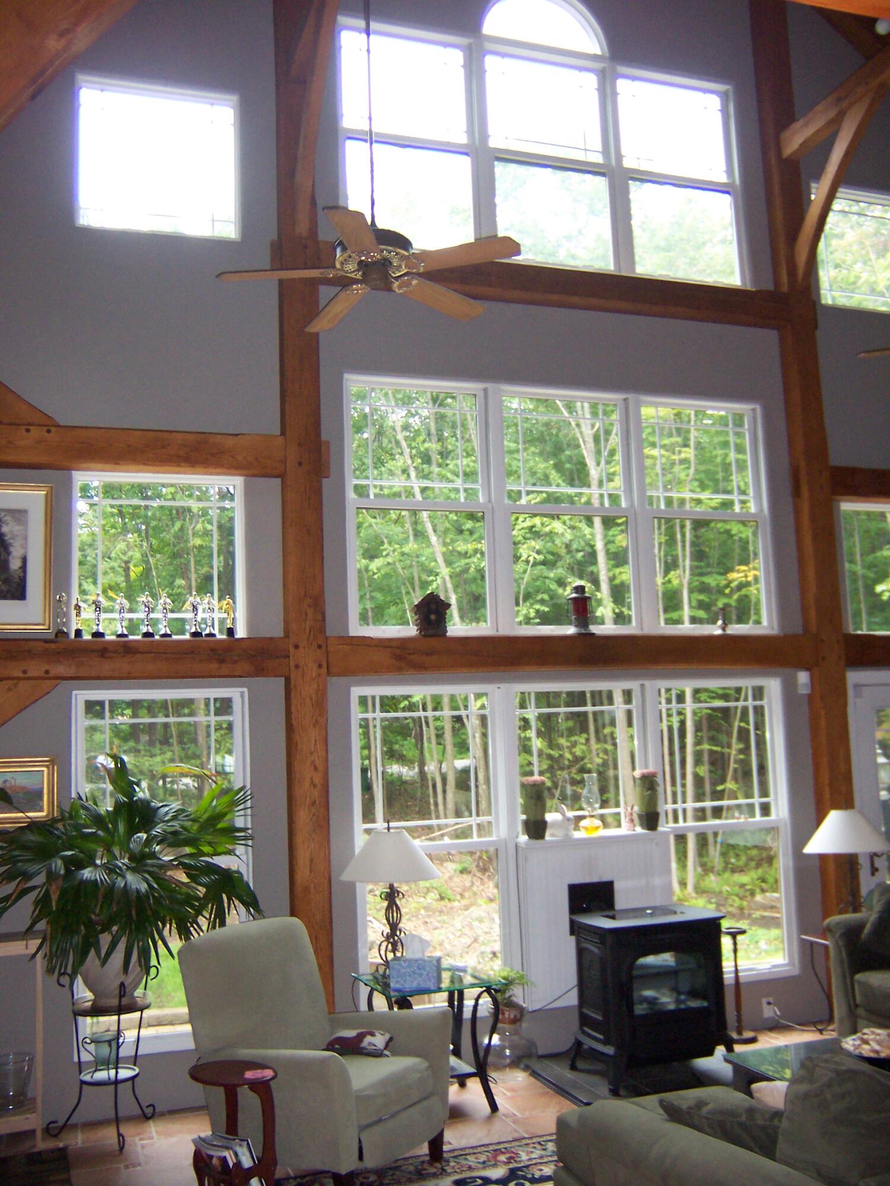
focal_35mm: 33
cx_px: 445
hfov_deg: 42.9
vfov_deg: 55.4
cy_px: 593
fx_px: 1131
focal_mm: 5.5
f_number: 2.4
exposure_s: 1/60
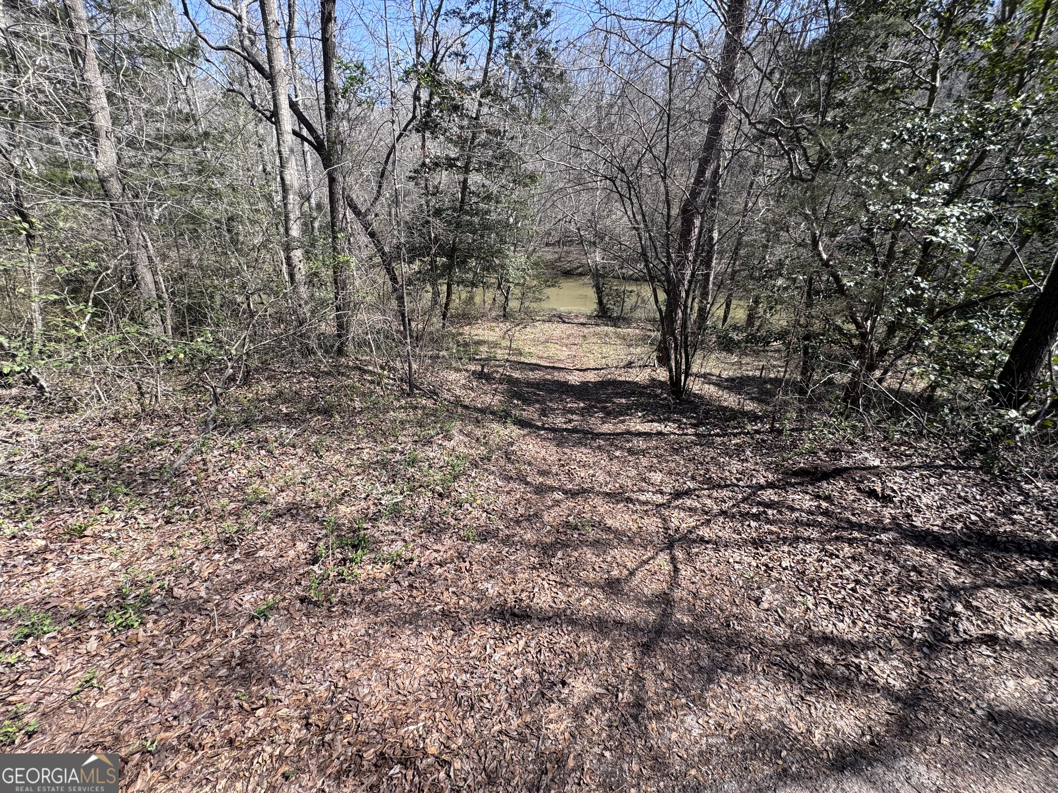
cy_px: 396
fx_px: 428
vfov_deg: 85.7
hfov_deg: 102.1
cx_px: 529
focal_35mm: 14
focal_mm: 2.22
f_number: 2.2
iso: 40
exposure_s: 1/501
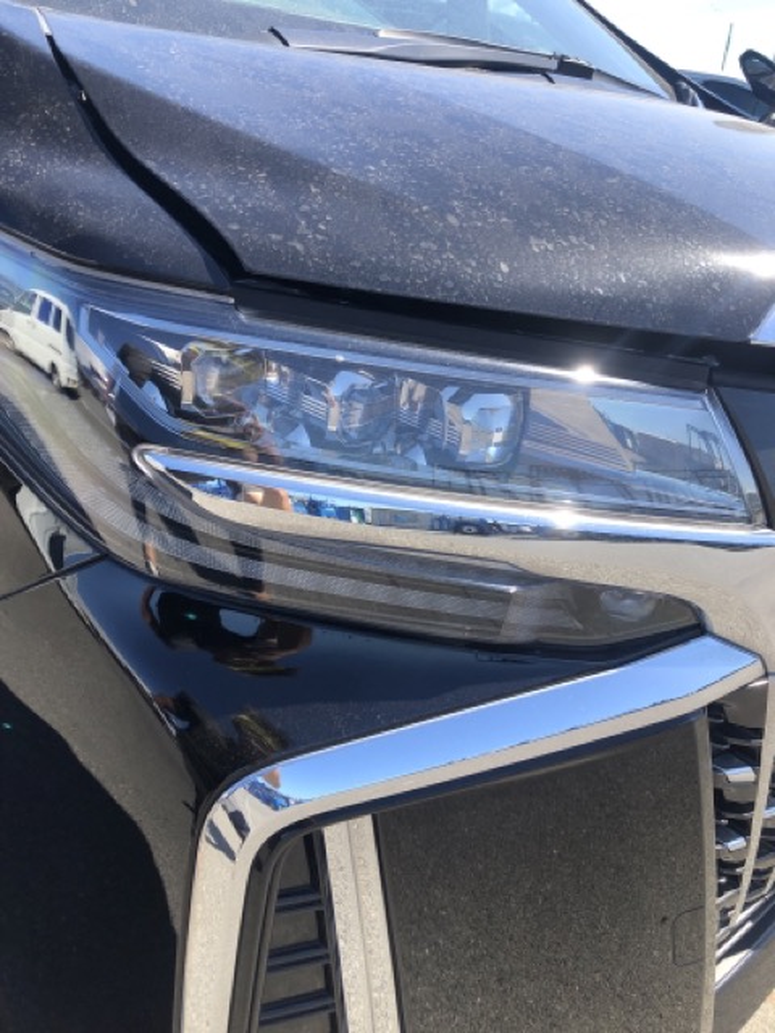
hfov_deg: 49.7
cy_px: 516
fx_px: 836
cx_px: 388
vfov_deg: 63.4
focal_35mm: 28
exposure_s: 1/623
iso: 20
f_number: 1.8
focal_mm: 3.99
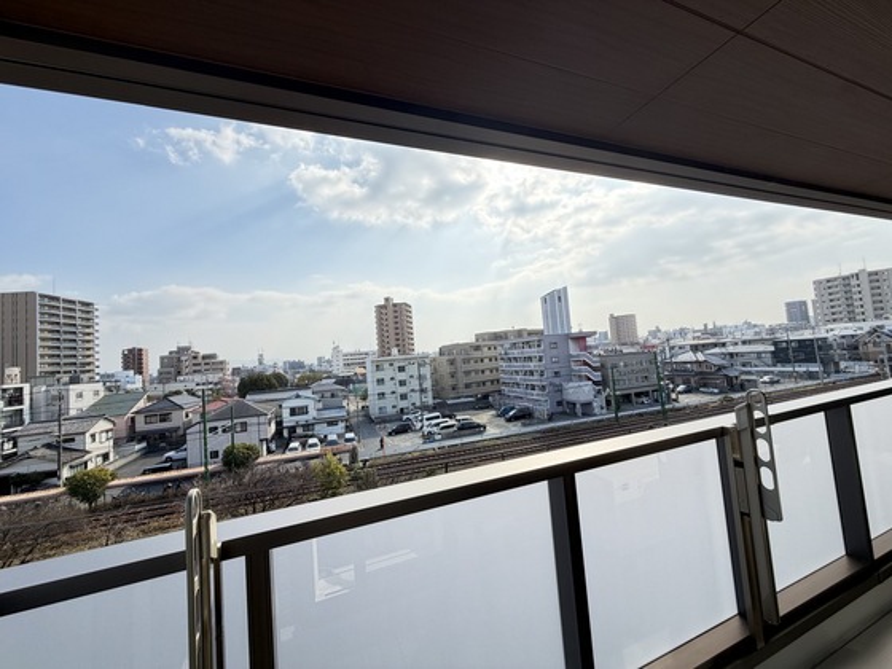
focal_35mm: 14
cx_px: 446
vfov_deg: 85.7
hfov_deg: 102.1
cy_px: 334
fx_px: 361
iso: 40
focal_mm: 2.22
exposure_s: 1/760
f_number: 2.2
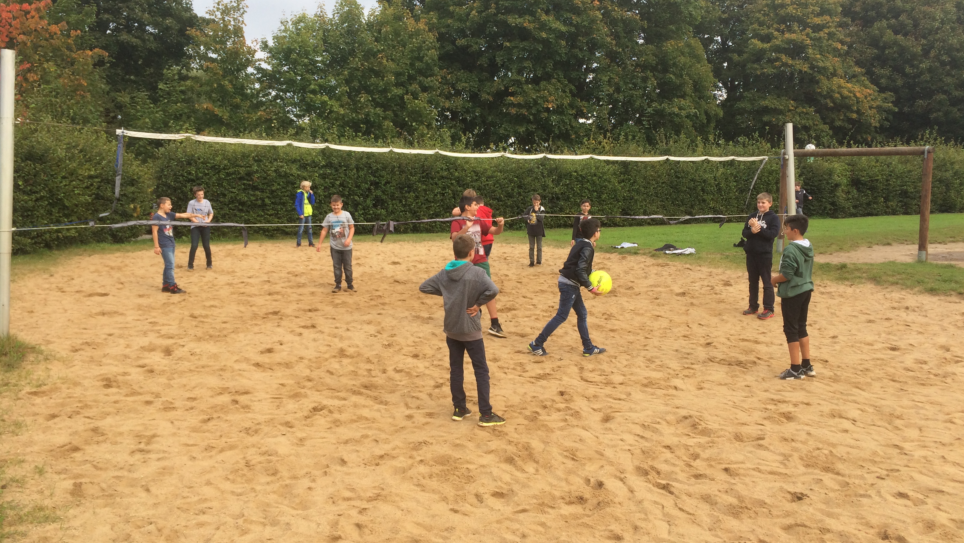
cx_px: 479
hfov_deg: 61.0
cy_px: 256
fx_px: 818
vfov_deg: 36.7
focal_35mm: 32
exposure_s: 1/483
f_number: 2.2
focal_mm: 4.15
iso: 32
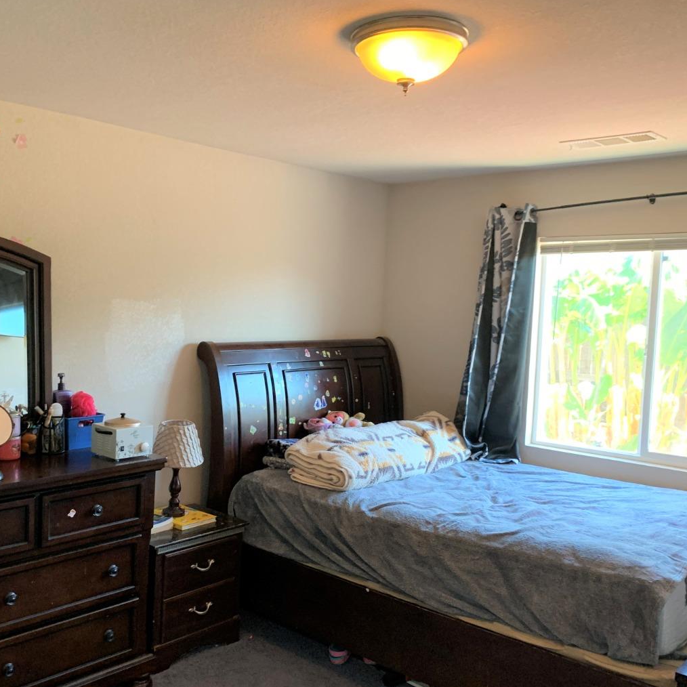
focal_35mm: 34
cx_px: 242
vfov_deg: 48.4
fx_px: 763
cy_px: 362
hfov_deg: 47.8
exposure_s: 1/60
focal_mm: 4.25
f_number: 1.8
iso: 200
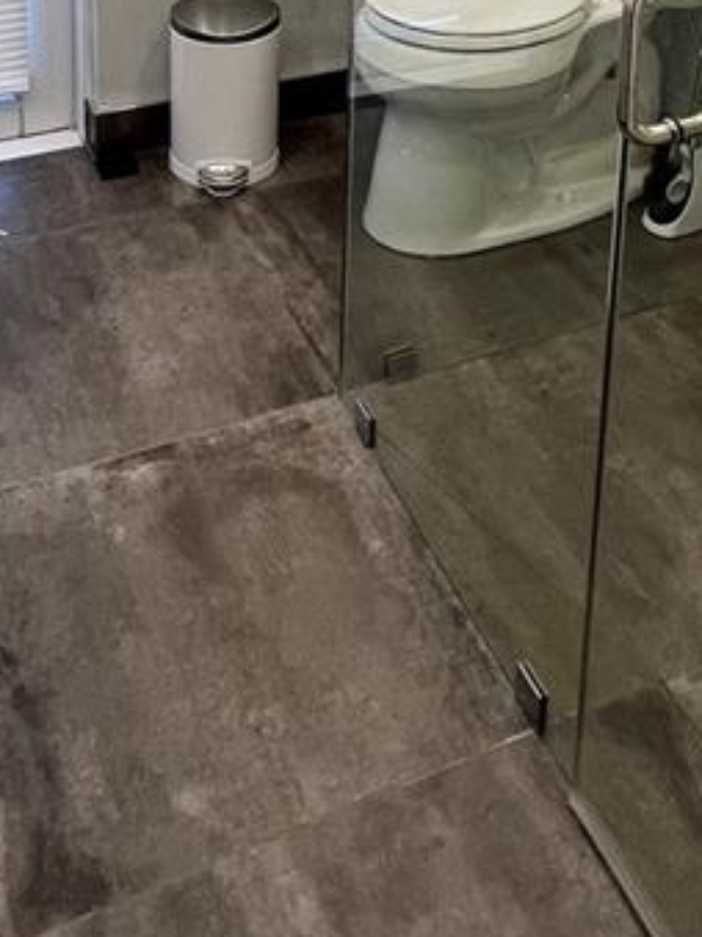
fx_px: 1245
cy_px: -282
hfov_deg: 31.5
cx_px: 362
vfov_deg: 31.6
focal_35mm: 46
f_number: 1.8
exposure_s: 1/120
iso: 160
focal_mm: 1.57
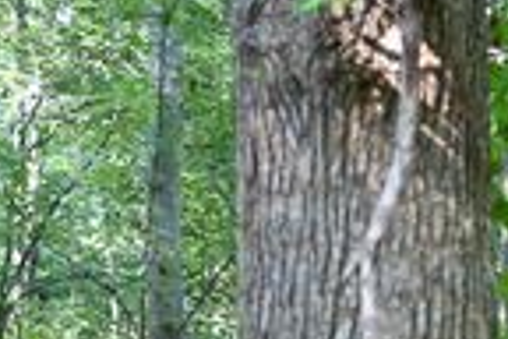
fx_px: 1848
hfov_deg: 15.6
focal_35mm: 131
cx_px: 120
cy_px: 473
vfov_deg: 10.2
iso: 400
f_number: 2.8
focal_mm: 44
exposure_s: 1/200
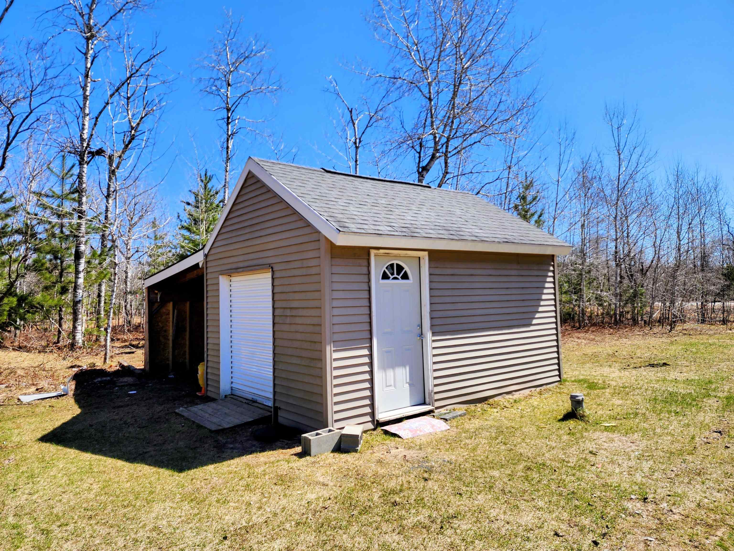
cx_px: 367
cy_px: 276
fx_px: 488
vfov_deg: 58.9
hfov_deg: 73.9
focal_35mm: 23
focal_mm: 6.4
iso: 12
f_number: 1.8
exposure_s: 1/769
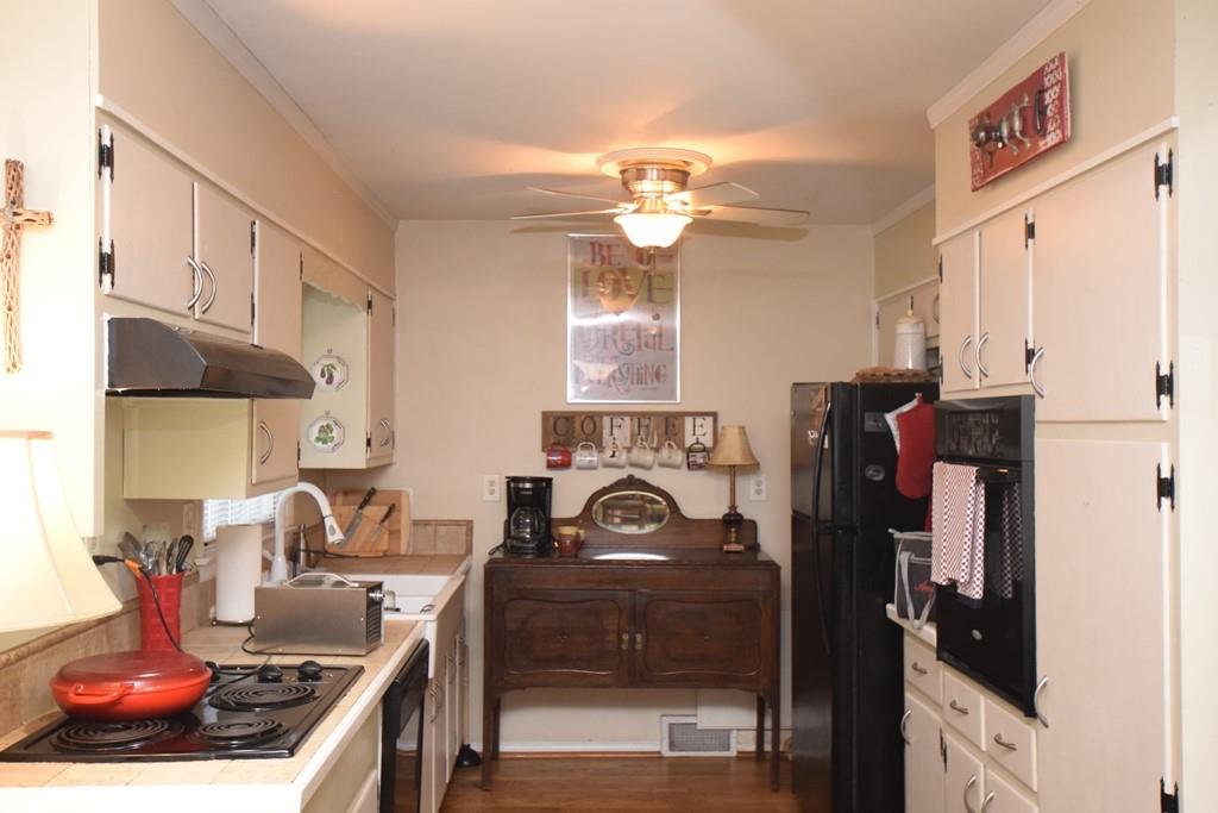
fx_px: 1218
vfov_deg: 36.9
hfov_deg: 53.1
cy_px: 406
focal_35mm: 36
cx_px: 609
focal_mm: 24
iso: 1600
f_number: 4.5
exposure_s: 1/60
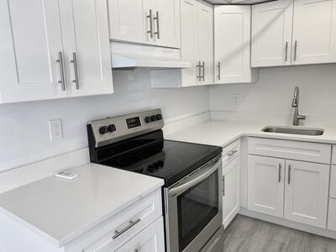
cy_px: 126
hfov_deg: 67.3
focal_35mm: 26
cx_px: 168
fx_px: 252
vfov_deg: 53.1
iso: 125
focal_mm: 4.25
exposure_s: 1/120
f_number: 1.8
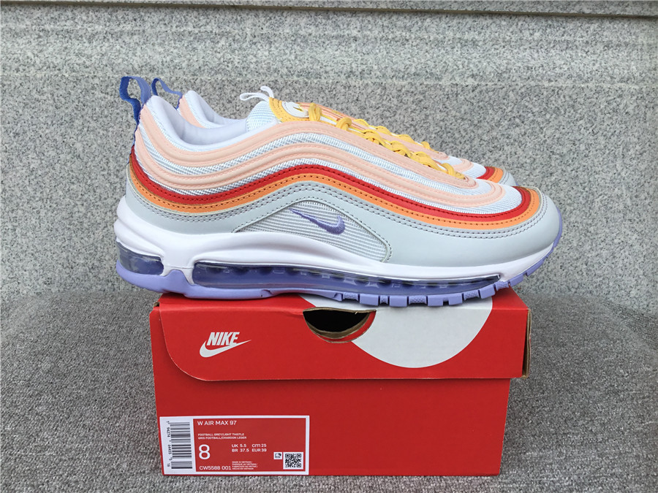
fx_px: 589
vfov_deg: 45.4
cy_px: 246
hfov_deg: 58.4
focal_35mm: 31
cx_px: 329
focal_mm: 3.3
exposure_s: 1/341
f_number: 2.4
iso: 25
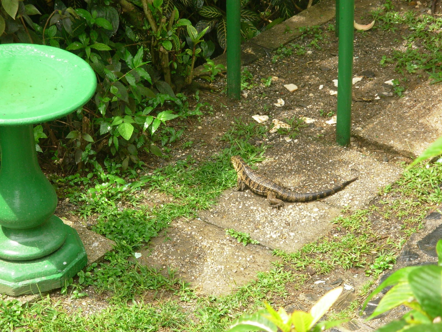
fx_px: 2426
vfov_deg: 7.8
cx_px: 221
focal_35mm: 190
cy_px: 166
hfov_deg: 10.4
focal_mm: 31.4
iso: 71
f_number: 5
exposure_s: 1/140
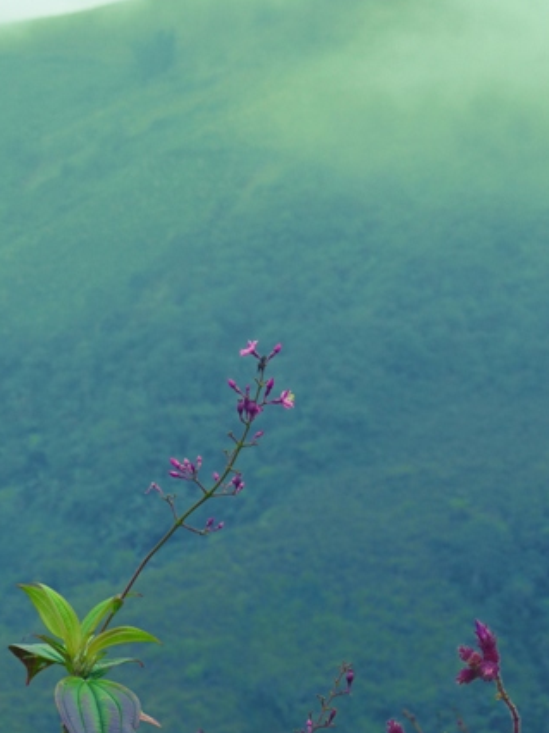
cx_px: 279
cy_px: 326
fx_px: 2794
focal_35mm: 132
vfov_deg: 14.9
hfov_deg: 11.2
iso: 100
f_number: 4
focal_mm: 19.2
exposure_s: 1/400
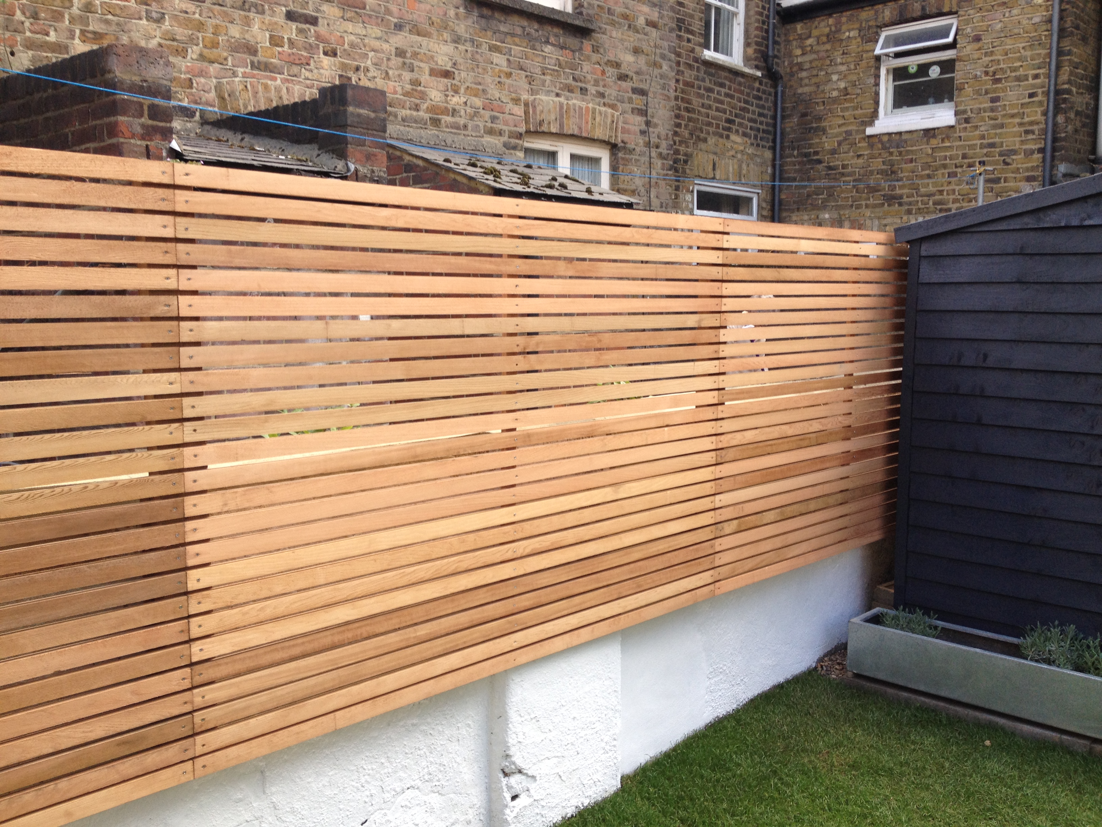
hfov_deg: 52.6
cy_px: 414
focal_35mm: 35
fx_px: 1114
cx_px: 551
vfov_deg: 40.7
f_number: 2.4
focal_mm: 4.28
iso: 50
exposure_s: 1/194
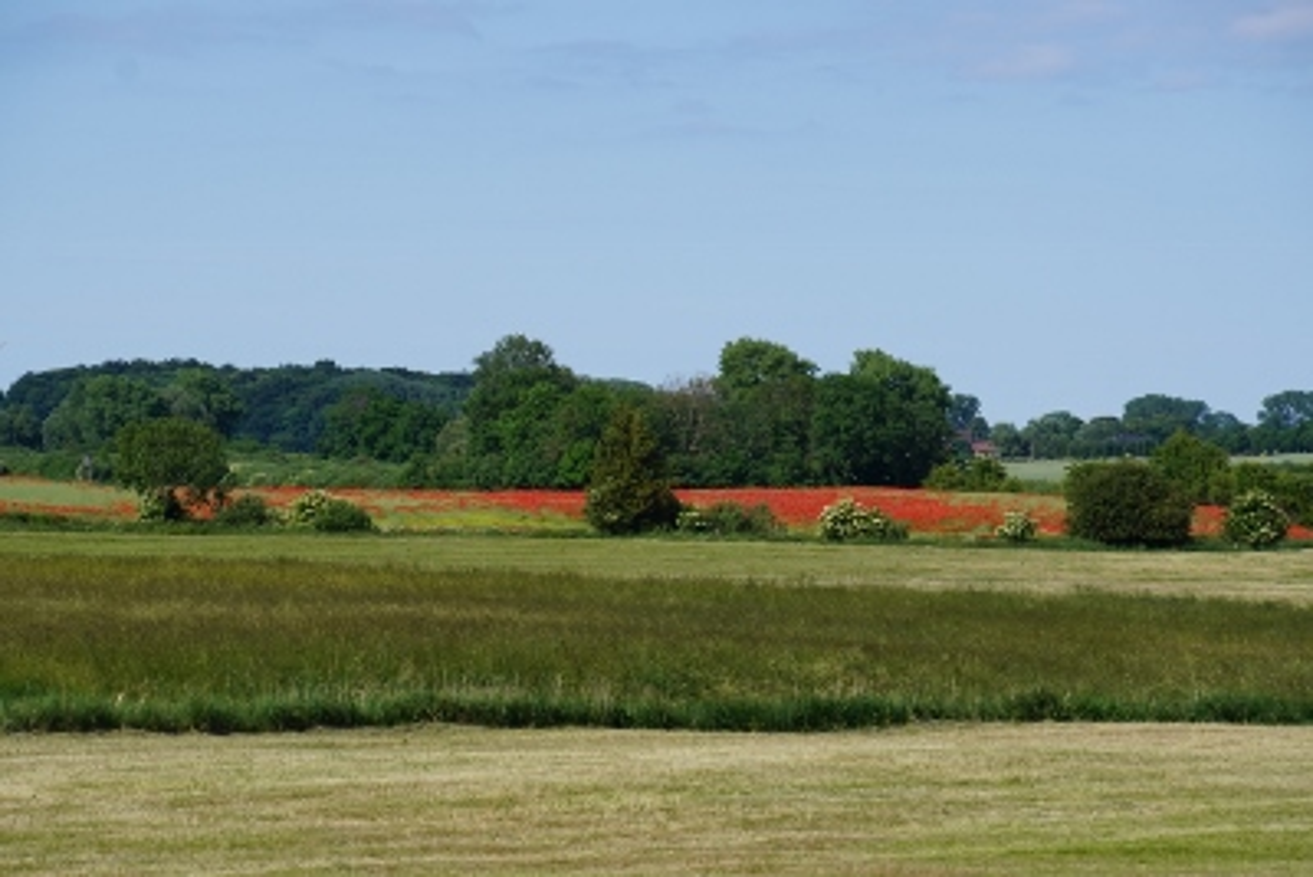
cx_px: 656
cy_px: 438
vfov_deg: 6.8
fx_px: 7388
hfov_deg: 10.2
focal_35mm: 202
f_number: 8
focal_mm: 135
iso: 100
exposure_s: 1/320
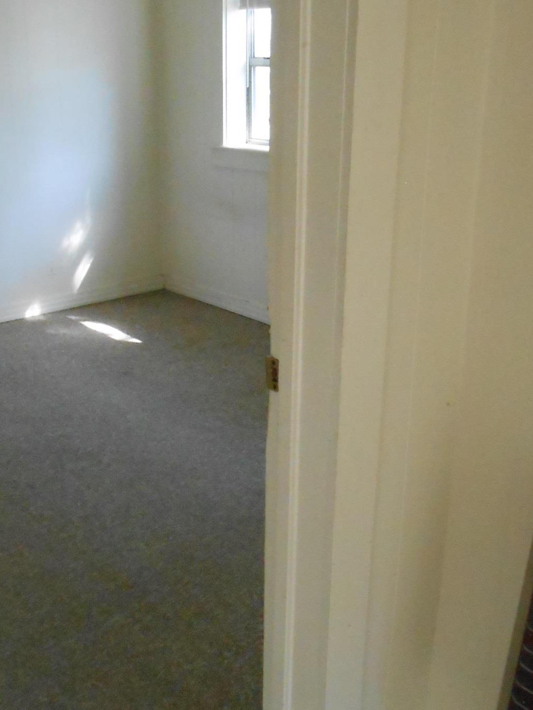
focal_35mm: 44
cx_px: 222
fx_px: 903
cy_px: 401
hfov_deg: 32.8
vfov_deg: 42.9
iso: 800
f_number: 3.5
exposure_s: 1/125
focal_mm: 4.6
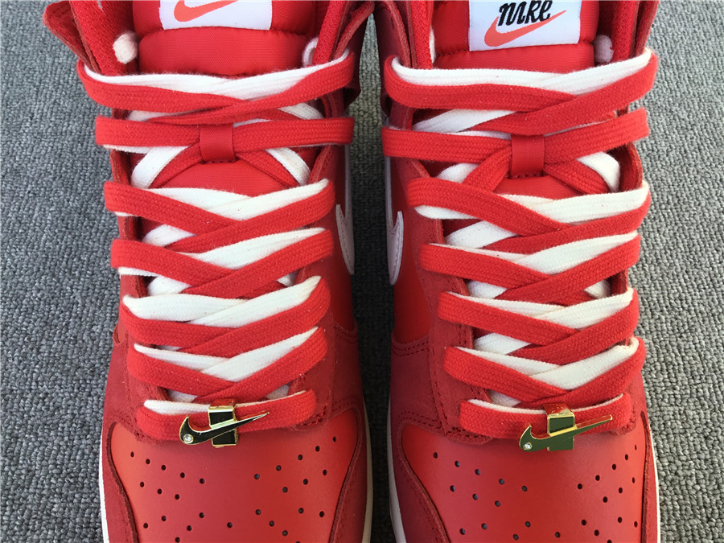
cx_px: 362
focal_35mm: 31
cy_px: 272
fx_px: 648
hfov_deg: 58.4
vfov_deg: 45.4
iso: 25
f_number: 2.4
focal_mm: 3.3
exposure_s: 1/223
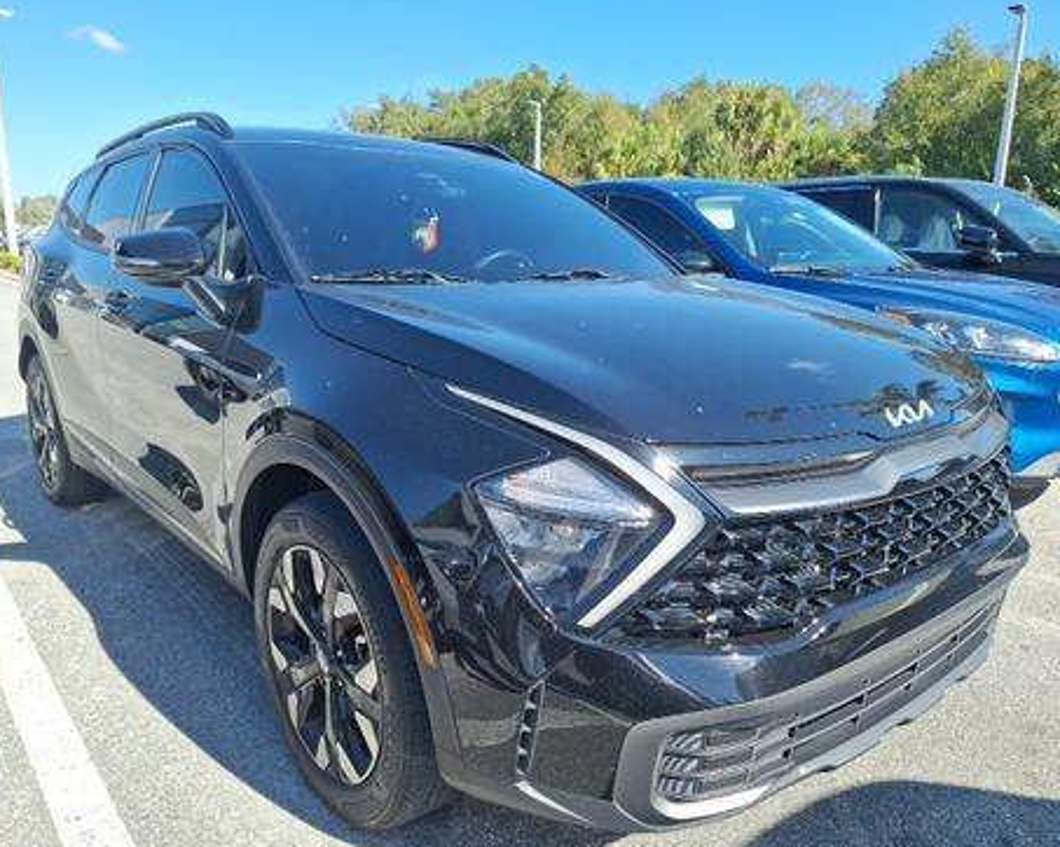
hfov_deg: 68.0
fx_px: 784
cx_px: 489
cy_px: 426
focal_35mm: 25
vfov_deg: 56.8
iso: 40
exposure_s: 1/1332
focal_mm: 5.54
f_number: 1.8
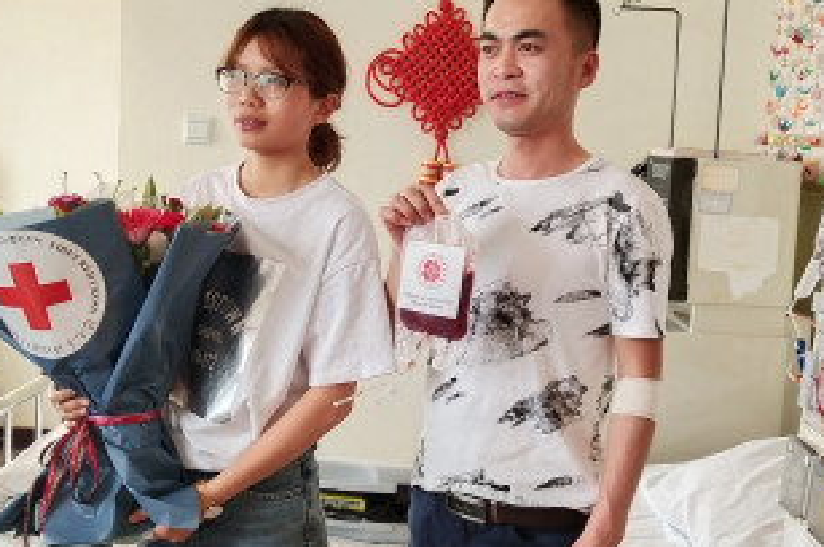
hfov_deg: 35.1
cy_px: 260
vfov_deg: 23.7
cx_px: 454
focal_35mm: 57
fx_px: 1303
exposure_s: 1/100
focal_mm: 3.95
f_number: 1.8
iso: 195
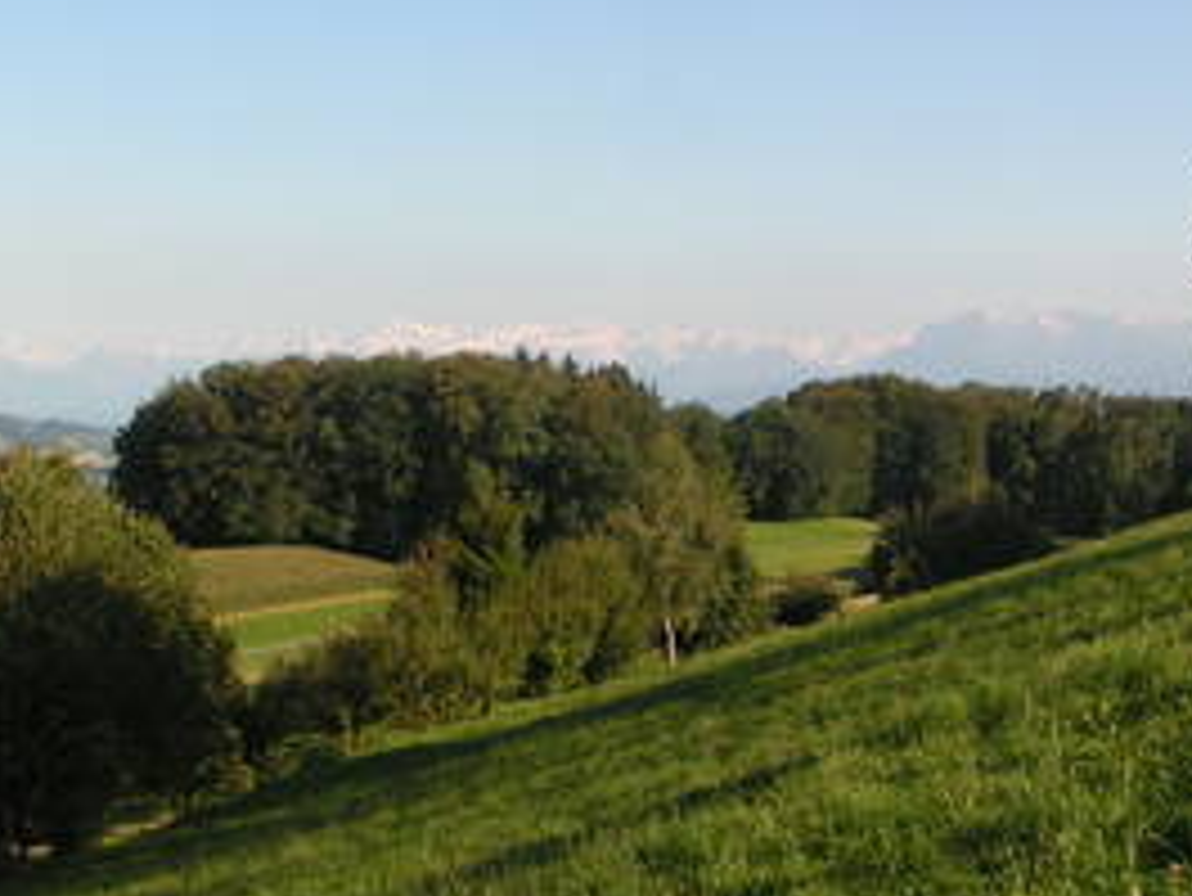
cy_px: 351
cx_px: 499
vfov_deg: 20.7
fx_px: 2446
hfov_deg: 27.3
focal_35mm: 71
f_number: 5.6
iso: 50
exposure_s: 1/200
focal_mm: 7.3
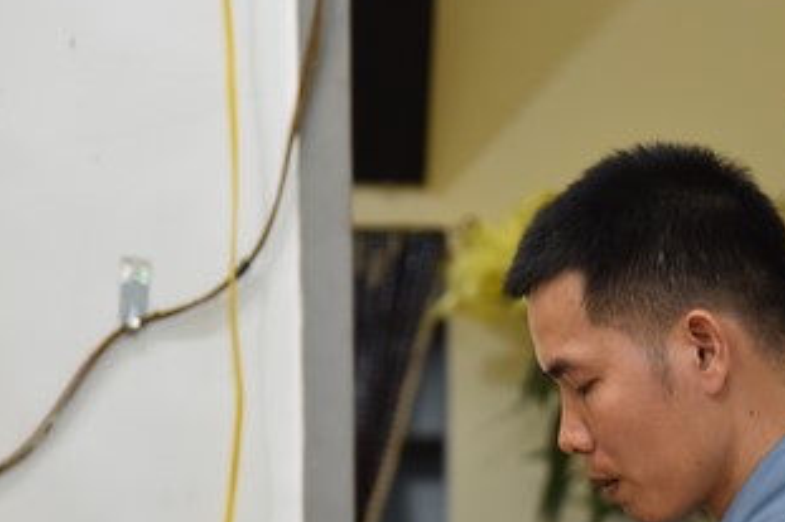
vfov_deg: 5.5
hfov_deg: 8.2
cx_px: 593
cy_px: 393
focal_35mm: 251
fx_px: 5470
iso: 1100
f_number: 4
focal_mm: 120
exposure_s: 1/125
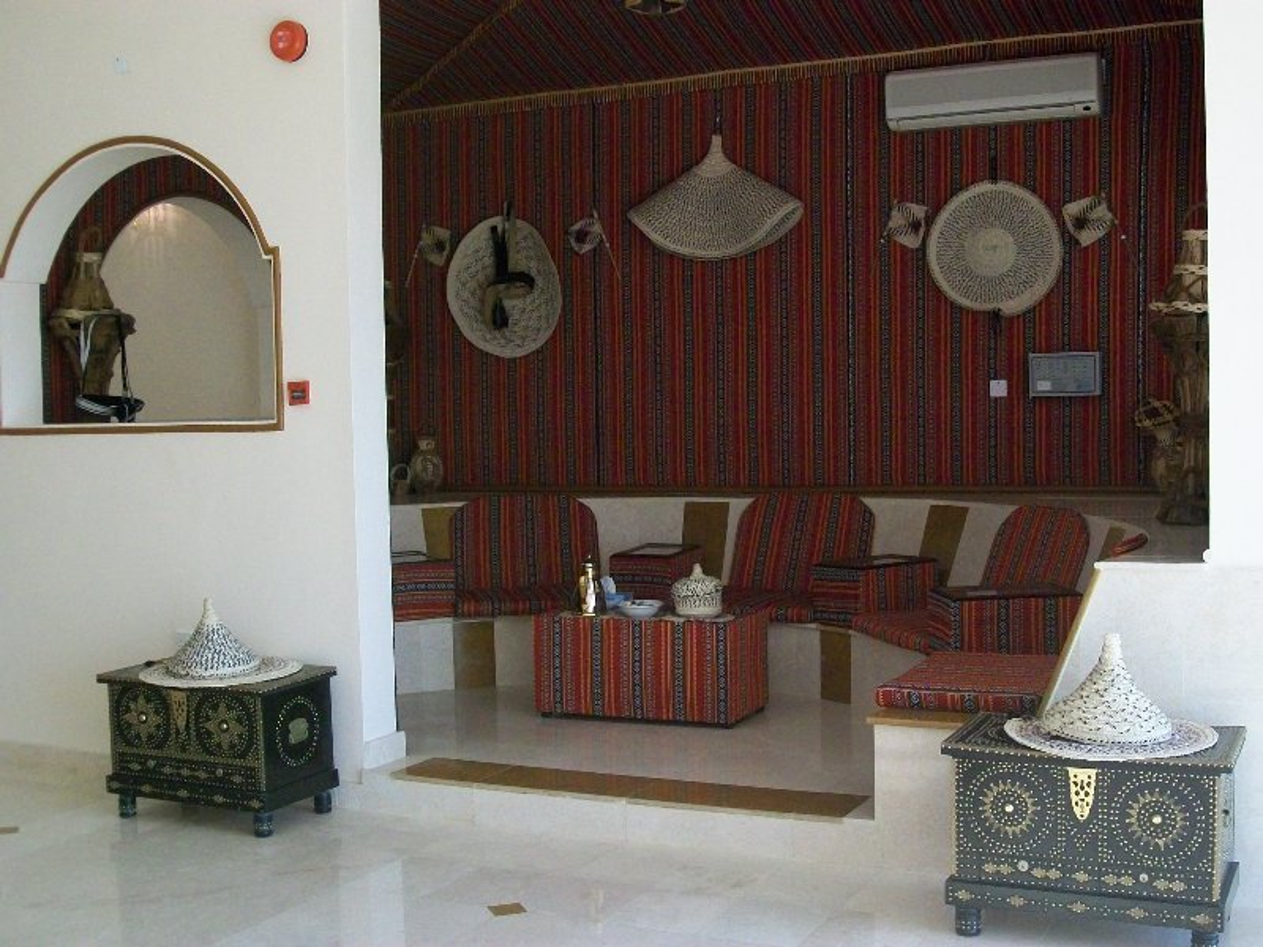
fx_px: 1532
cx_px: 632
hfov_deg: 44.8
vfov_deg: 34.3
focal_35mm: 42
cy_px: 474
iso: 311
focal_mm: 7.6
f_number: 3.1
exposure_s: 1/160
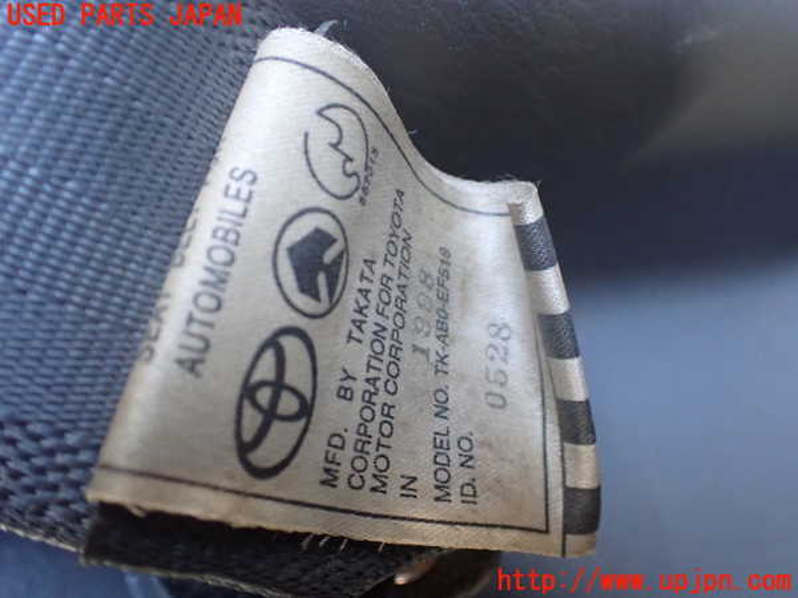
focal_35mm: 30
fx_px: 692
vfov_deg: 46.8
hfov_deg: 60.0
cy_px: 299
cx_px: 399
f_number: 2.3
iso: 800
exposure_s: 1/80
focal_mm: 5.4
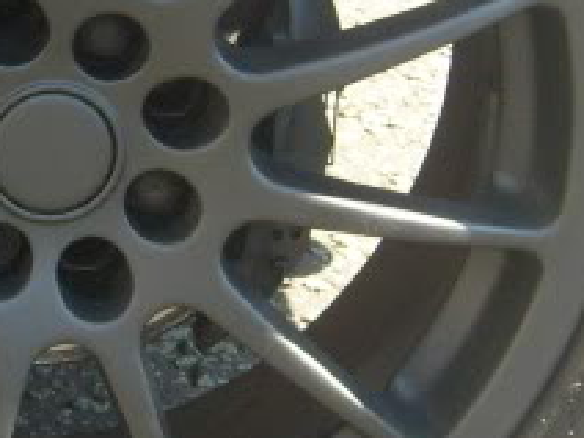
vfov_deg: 11.2
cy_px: 182
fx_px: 2227
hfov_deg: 14.8
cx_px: 74
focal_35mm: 132
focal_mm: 5.8
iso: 80
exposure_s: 1/180
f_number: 2.8
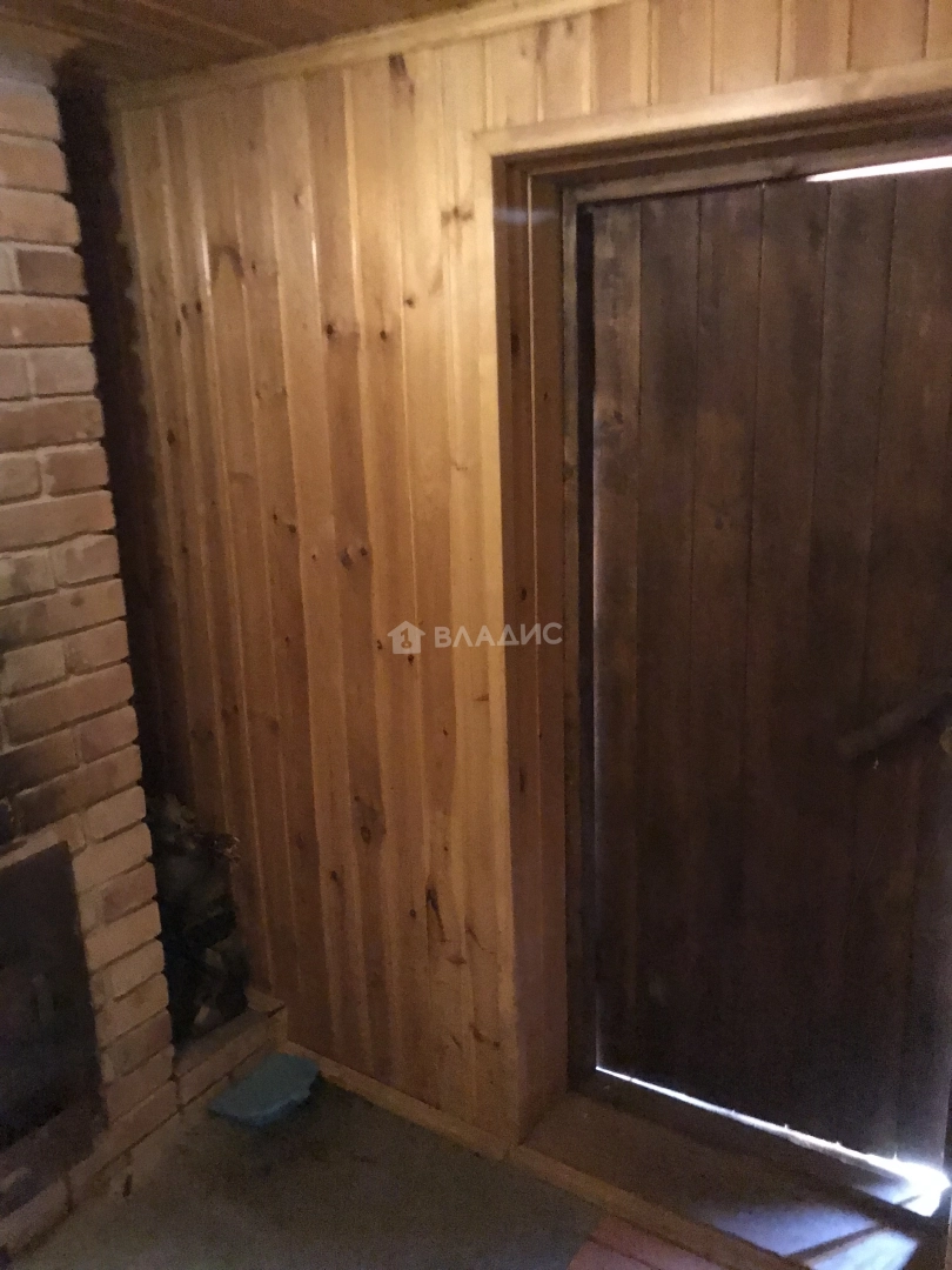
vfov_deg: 63.4
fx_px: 1027
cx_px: 476
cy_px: 635
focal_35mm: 28
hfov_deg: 49.7
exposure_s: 1/4
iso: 250
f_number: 1.8
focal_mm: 3.99
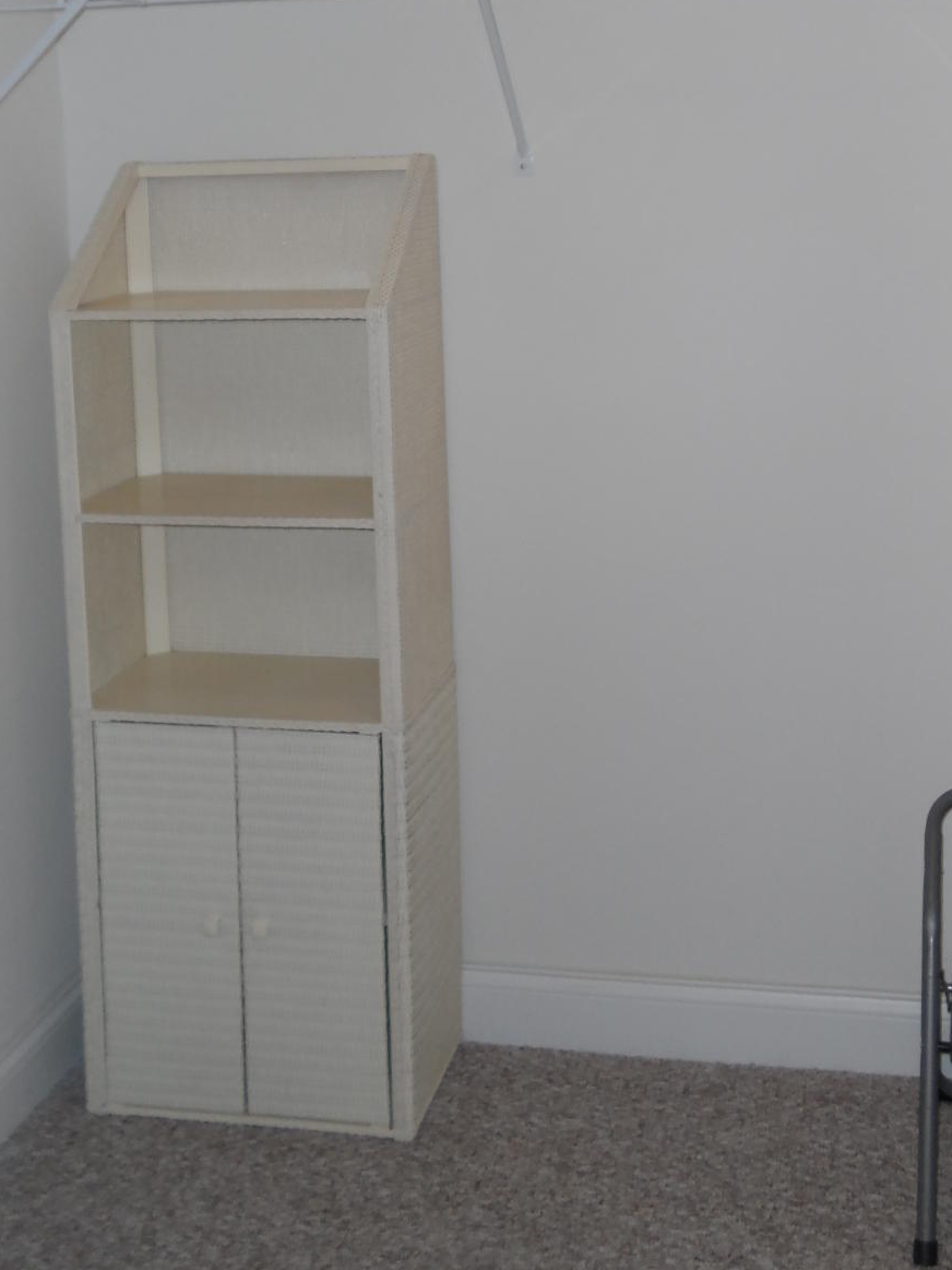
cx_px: 586
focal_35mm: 43
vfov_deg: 42.1
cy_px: 274
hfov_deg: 33.4
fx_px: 1577
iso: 100
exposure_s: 1/30
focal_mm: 4.5
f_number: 2.5
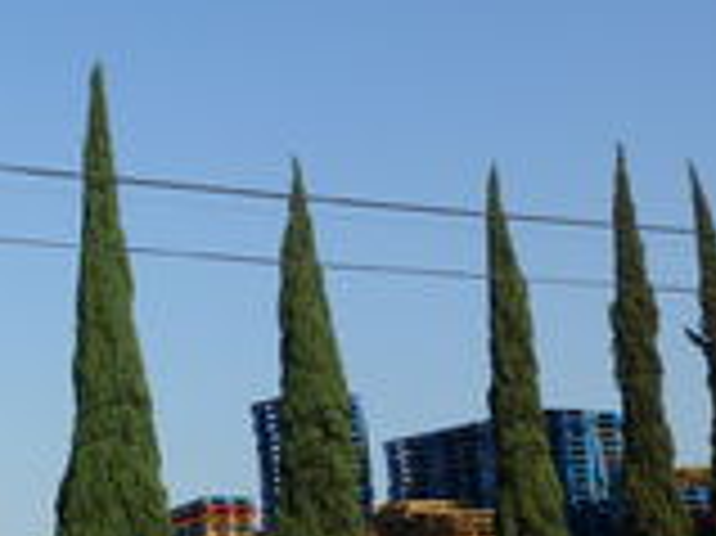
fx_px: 2026
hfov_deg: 19.3
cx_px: -45
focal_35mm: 98
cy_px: 329
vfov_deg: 15.1
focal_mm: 6.9
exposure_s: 1/800
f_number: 3.9
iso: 100
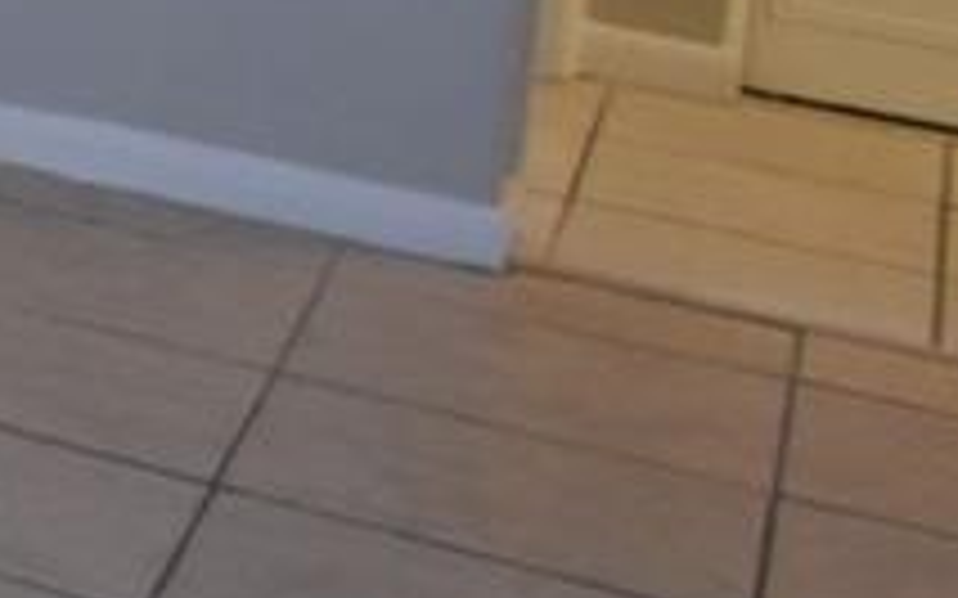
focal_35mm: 115
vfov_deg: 10.1
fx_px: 3002
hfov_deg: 9.0
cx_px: -2568
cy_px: -755
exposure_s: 1/45
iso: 800
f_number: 3.5
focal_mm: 10
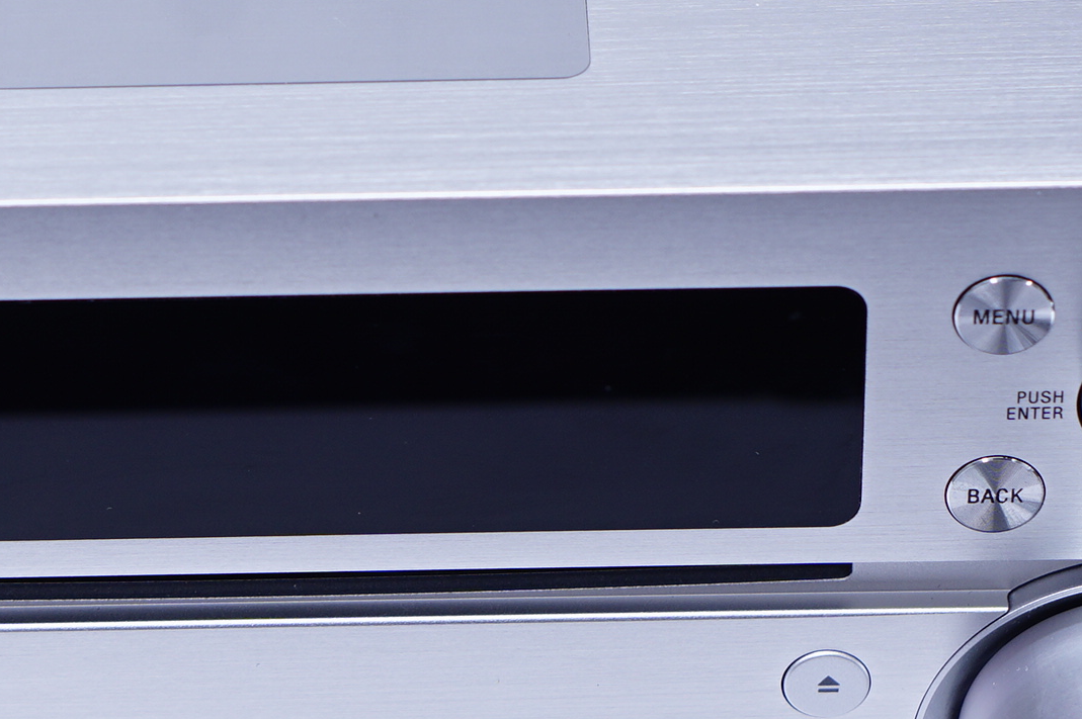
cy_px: -290
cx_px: 246
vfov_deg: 6.4
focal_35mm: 211
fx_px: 6337
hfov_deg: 9.7
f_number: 4
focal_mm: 50
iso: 125
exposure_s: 1/60
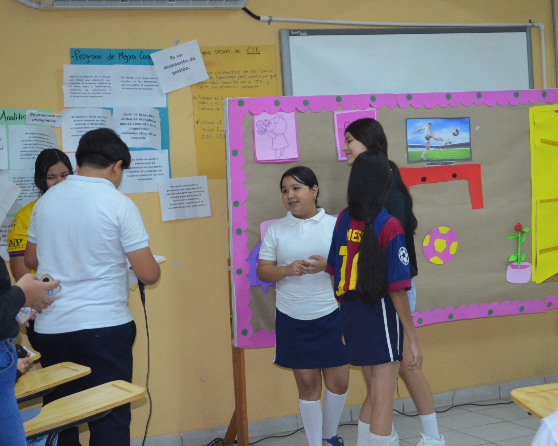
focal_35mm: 68
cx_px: 281
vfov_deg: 22.5
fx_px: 1123
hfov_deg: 27.9
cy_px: 223
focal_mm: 40
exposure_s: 1/60
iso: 1400
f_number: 5.3
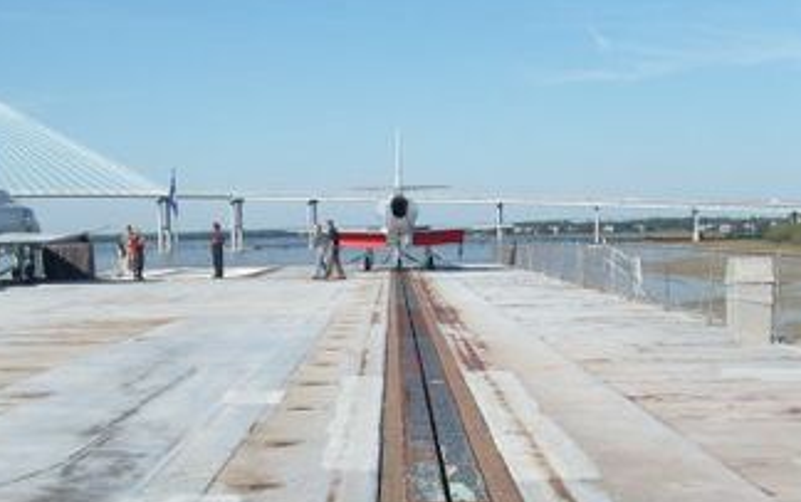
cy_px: 344
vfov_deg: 21.2
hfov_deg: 33.2
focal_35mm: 61
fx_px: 1333
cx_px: 273
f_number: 7.1
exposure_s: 1/350
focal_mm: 5.8
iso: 80
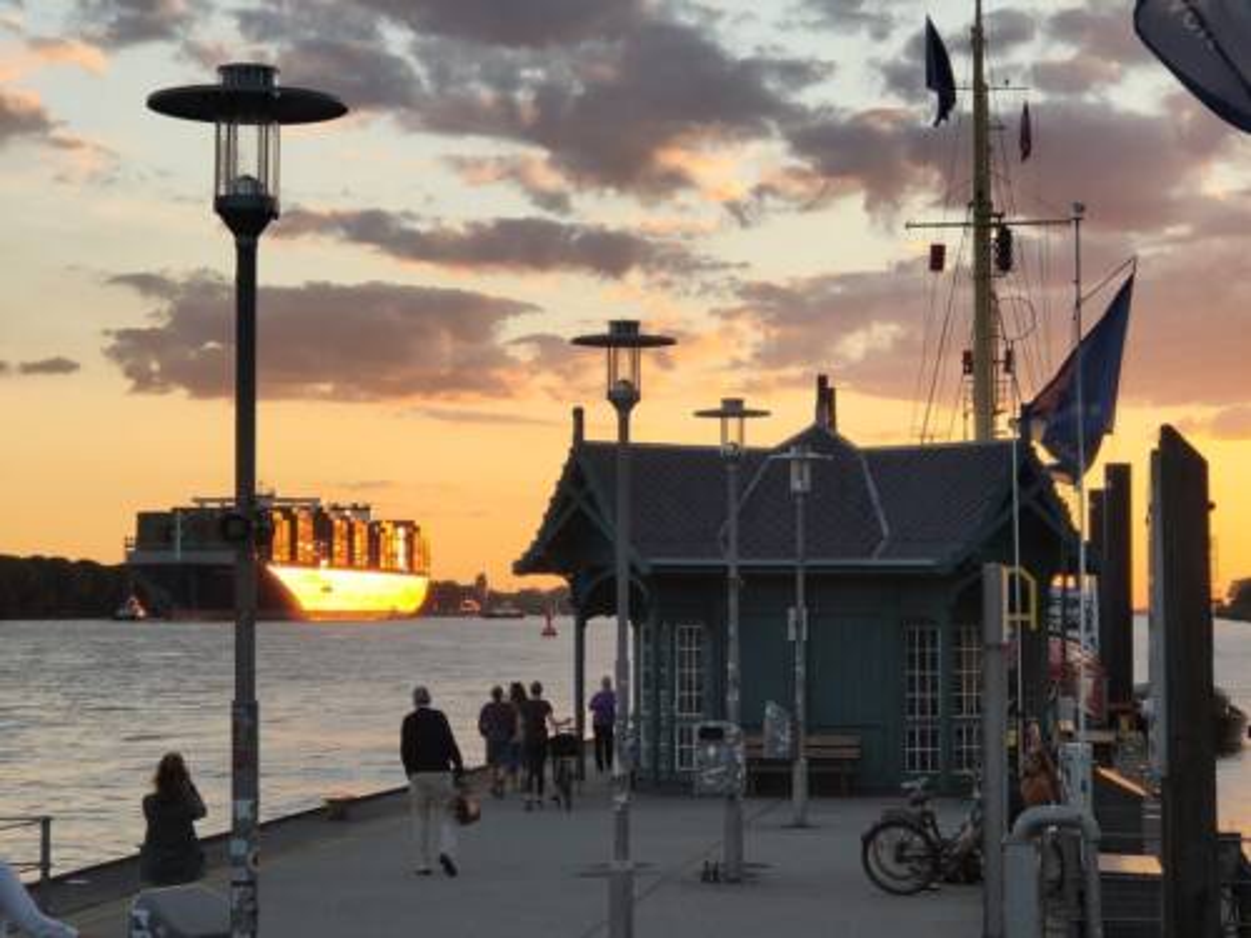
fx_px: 1301
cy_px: 469
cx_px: 626
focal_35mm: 36
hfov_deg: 51.4
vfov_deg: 39.7
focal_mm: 6.25
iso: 100
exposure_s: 1/202
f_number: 2.4
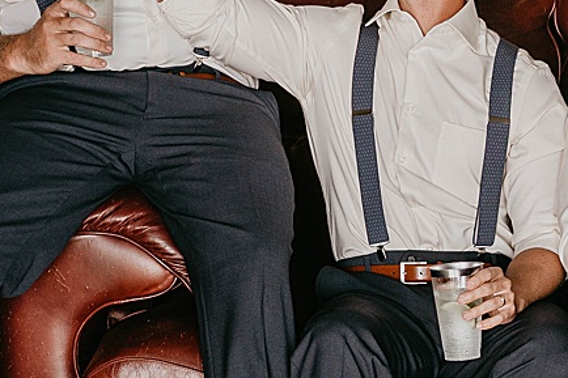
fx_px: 2034
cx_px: 751
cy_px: 137
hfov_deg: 15.1
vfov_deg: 10.6
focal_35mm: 129
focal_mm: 35
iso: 320
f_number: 2.5
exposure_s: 1/200
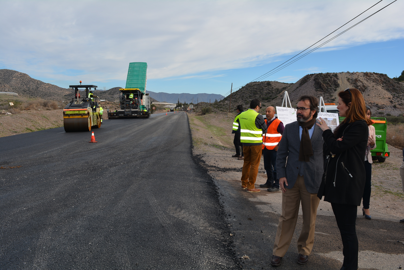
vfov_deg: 41.8
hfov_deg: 59.5
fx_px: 354
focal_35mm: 32
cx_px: 202
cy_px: 135
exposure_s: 1/200
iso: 100
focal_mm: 21
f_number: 9
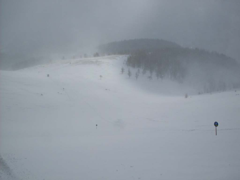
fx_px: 263
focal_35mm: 38
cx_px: 120
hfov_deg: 49.0
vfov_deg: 37.7
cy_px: 90
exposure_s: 1/1000
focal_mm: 6.3
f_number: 8.4
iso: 80
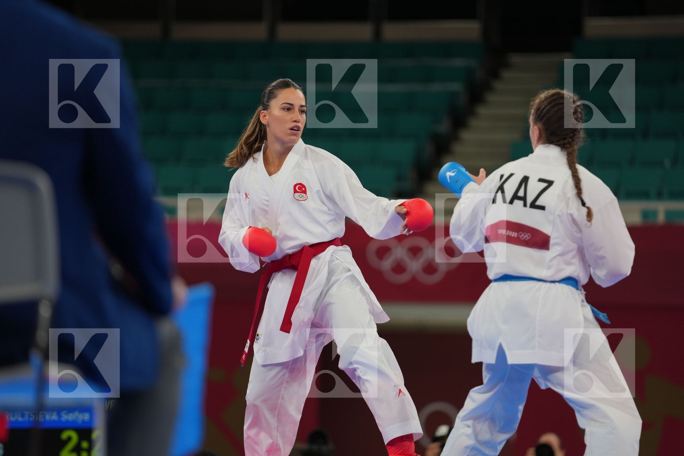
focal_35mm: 200
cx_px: 342
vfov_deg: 6.9
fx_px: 3800
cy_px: 228
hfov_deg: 10.3
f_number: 2.8
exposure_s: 1/1000
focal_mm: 200
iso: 500
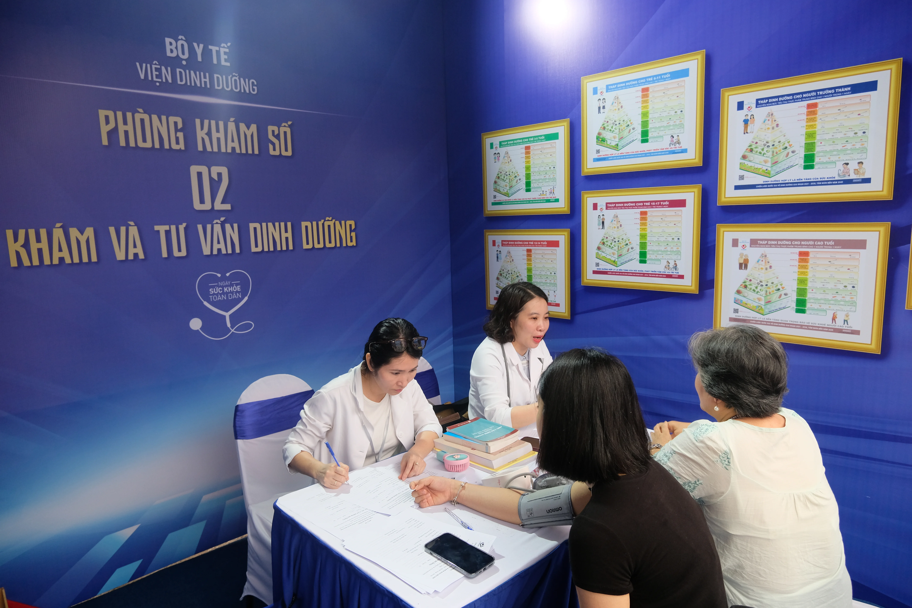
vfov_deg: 55.1
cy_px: 304
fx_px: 583
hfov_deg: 76.1
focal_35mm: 23
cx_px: 456
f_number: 3.5
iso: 800
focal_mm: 15
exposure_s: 1/42
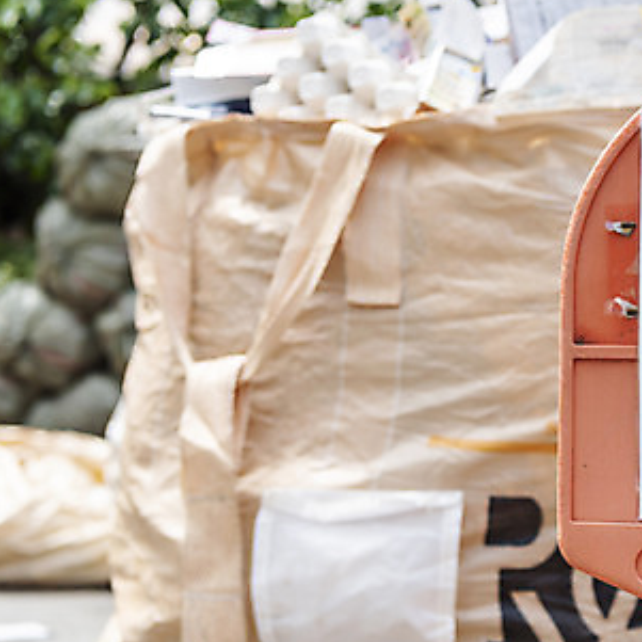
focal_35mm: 88
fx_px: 1846
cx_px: 561
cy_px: 311
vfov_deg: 19.7
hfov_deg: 19.4
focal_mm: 52
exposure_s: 1/320
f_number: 4
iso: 125
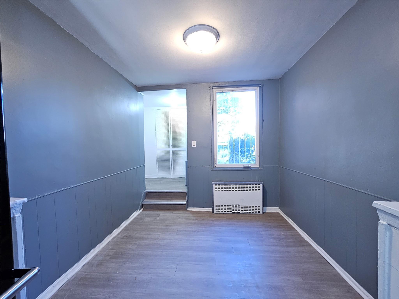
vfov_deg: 89.9
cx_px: 200
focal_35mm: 13
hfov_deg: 106.2
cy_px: 150
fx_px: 150
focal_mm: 2.2
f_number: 2.2
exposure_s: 1/40
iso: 320
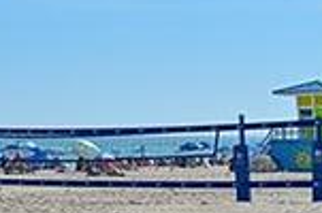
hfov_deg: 12.3
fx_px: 1419
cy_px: 93
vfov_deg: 8.6
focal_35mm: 159
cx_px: -160
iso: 100
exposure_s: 1/160
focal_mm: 30
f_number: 18
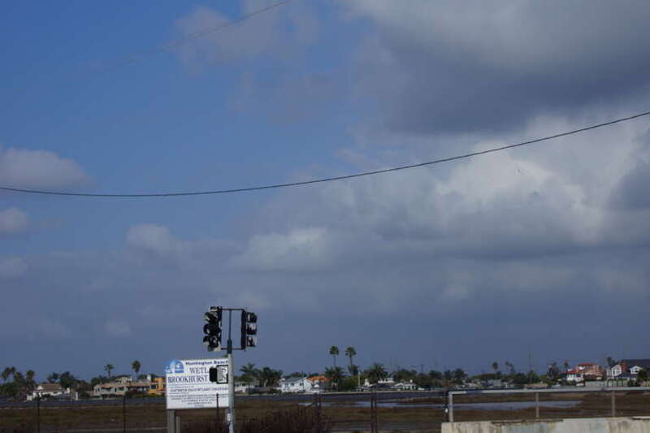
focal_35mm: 90
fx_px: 1625
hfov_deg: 22.6
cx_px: 325
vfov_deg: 15.2
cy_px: 216
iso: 100
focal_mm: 60
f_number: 13
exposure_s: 1/160
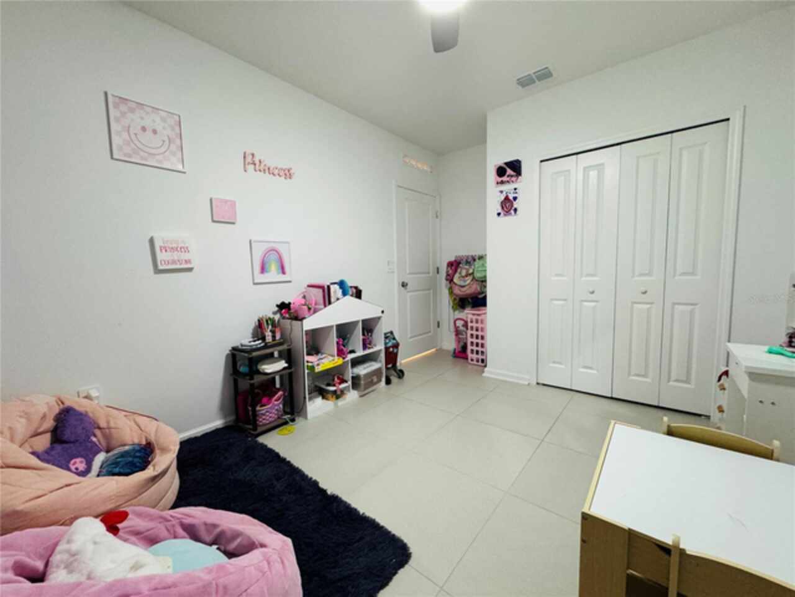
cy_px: 298
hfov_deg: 102.1
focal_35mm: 14
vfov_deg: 85.7
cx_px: 398
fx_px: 322
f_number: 2.2
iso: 500
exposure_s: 1/60
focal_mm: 2.22
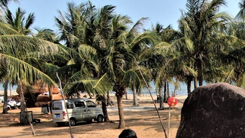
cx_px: 262
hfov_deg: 32.7
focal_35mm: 57
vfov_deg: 20.0
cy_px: 157
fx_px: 370
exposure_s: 1/1250
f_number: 2.8
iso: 100
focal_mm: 4.39
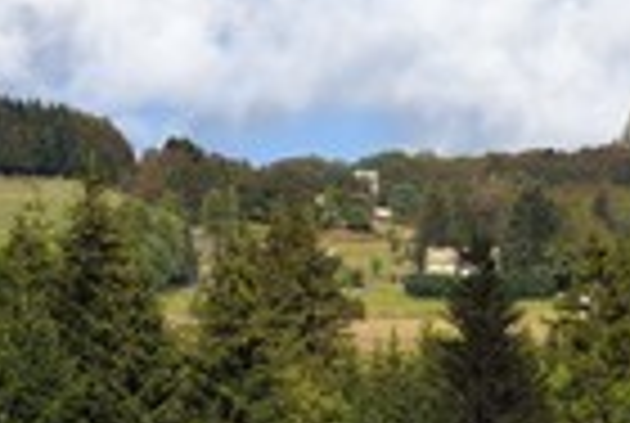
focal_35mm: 359
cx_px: 927
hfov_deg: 5.7
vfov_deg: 3.8
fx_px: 6296
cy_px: 338
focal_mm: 120
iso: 200
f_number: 13
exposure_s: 1/250
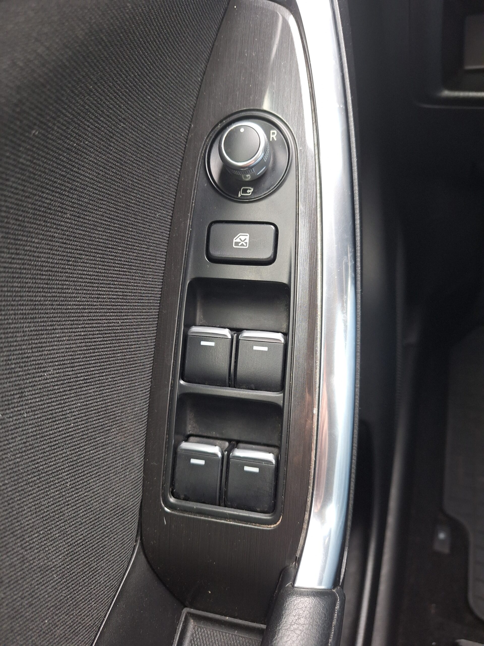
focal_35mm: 23
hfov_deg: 58.9
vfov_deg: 73.9
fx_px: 429
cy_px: 323
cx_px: 242
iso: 250
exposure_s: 1/50
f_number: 1.8
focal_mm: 5.54
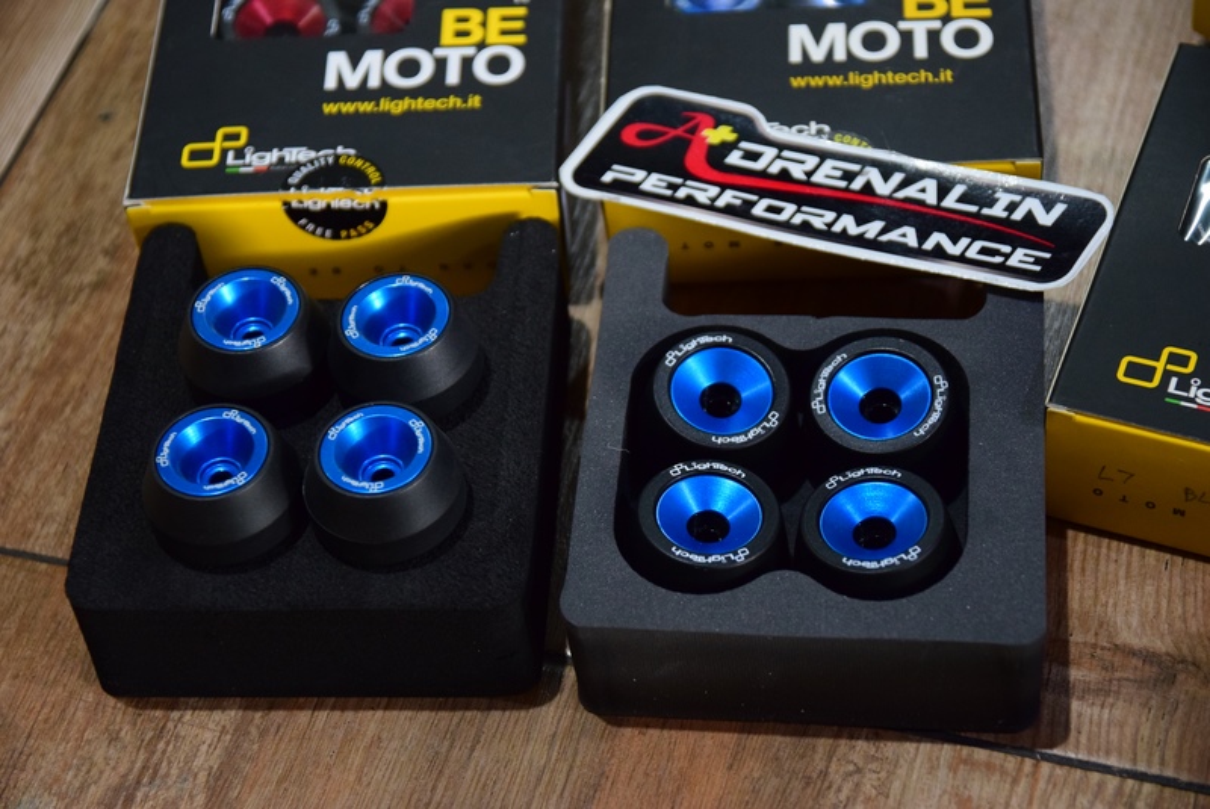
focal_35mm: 78
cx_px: 605
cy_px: 404
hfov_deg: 26.0
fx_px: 2624
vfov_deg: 17.5
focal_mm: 52
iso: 2000
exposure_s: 1/40
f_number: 3.8
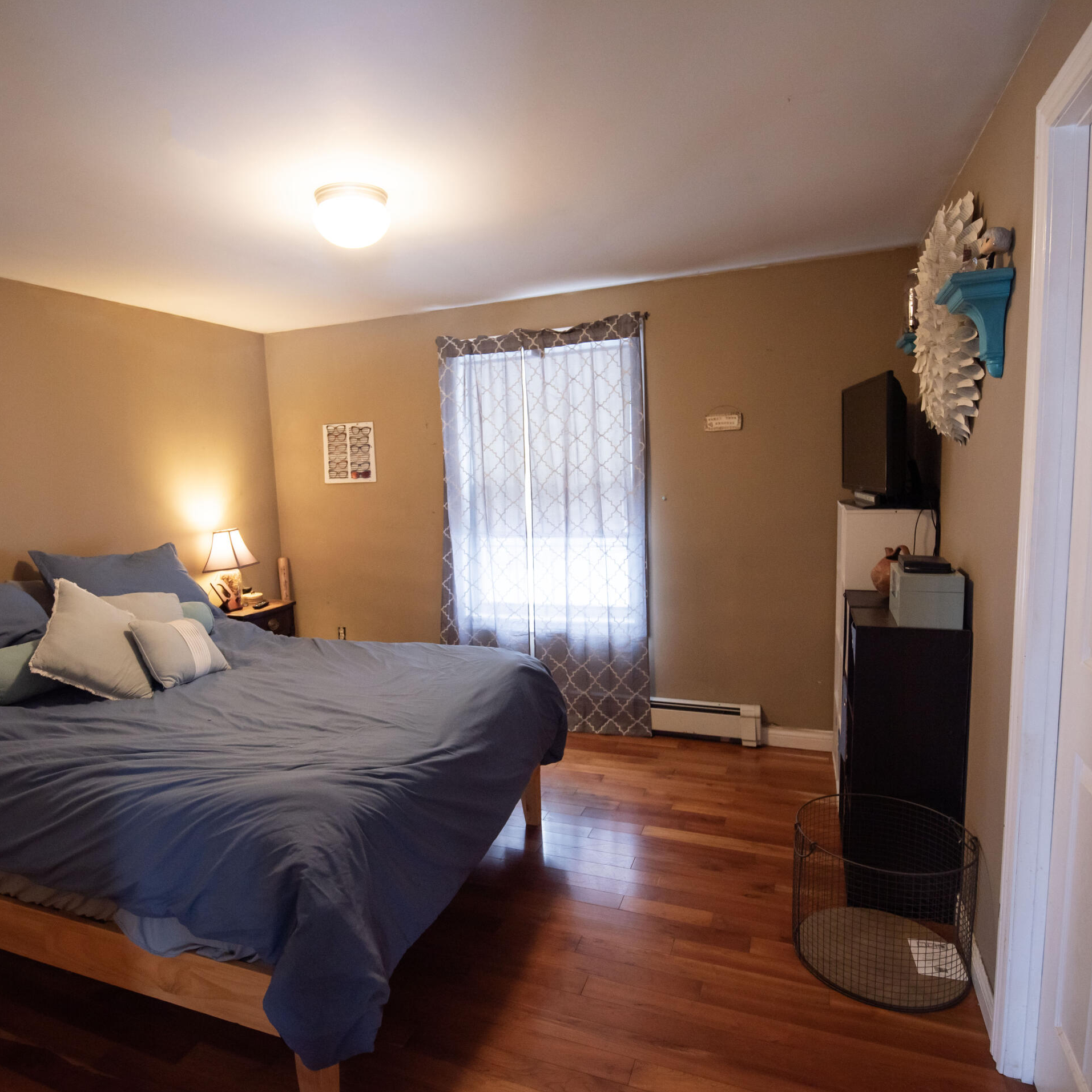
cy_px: 566
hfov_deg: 74.6
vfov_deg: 74.8
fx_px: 714
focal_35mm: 20
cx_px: 489
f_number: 2.8
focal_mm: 15
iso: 500
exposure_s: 1/160
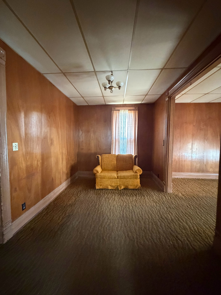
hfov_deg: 85.7
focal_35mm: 14
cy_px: 148
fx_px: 119
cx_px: 110
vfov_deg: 102.1
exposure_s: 1/40
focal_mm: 2.22
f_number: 2.2
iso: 1250
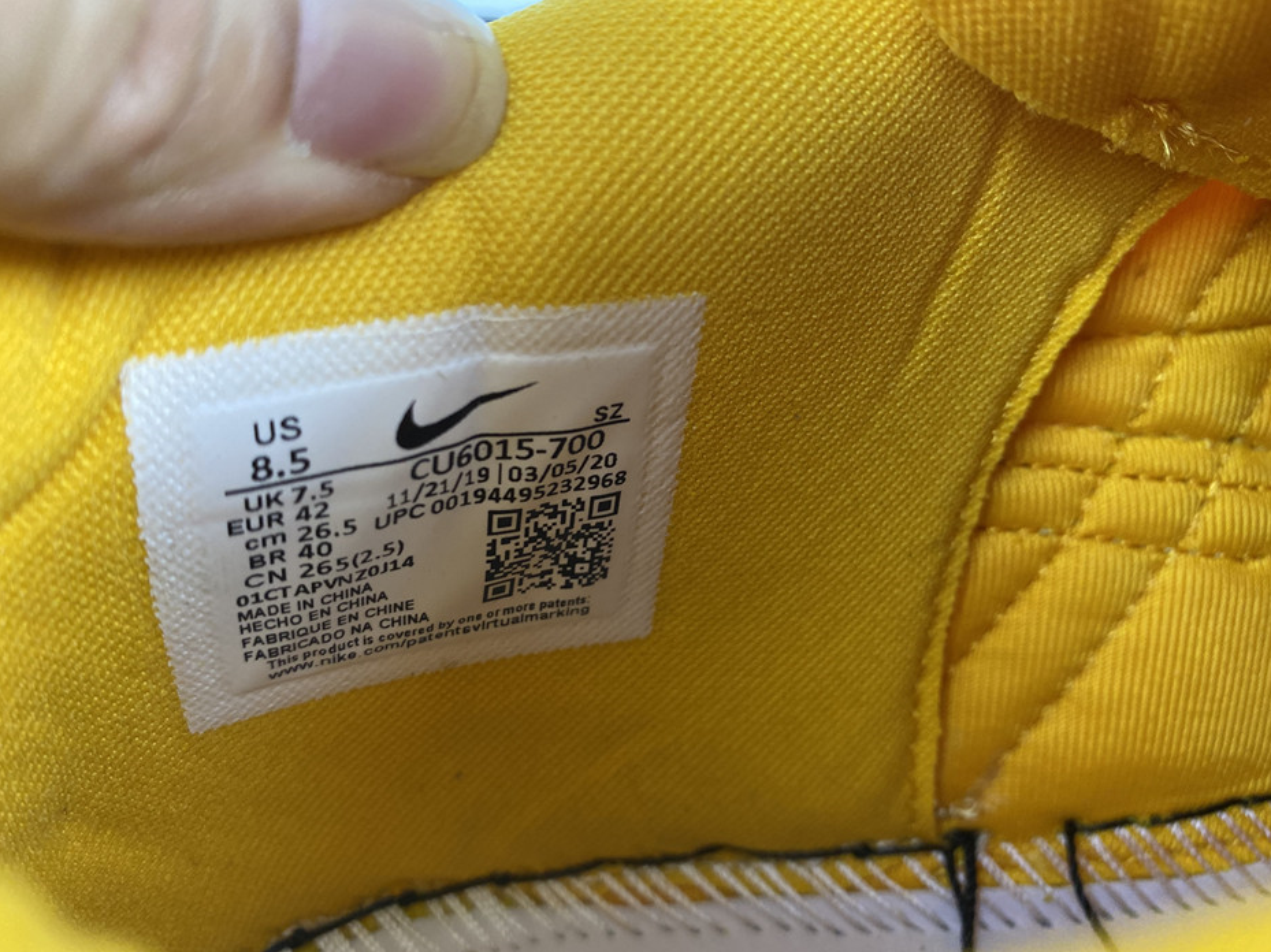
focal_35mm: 28
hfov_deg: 63.4
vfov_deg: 49.7
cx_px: 659
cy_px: 447
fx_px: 1028
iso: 200
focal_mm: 4.25
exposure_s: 1/50
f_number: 1.8
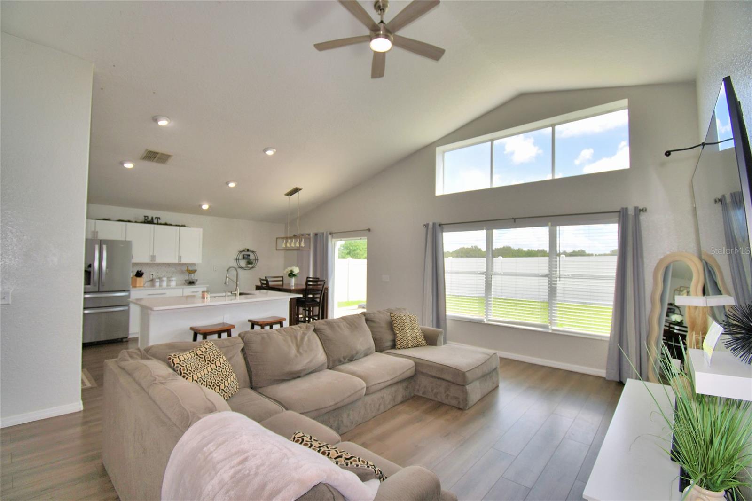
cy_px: 250
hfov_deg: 100.4
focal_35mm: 15
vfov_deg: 77.3
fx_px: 313
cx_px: 376
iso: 100
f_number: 4.5
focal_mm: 10
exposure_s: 1/250
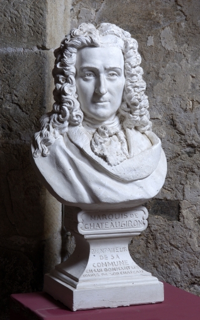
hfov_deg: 12.1
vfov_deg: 19.3
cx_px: 103
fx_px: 942
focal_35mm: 108
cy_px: 160
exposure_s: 1/60
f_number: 22
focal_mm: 70
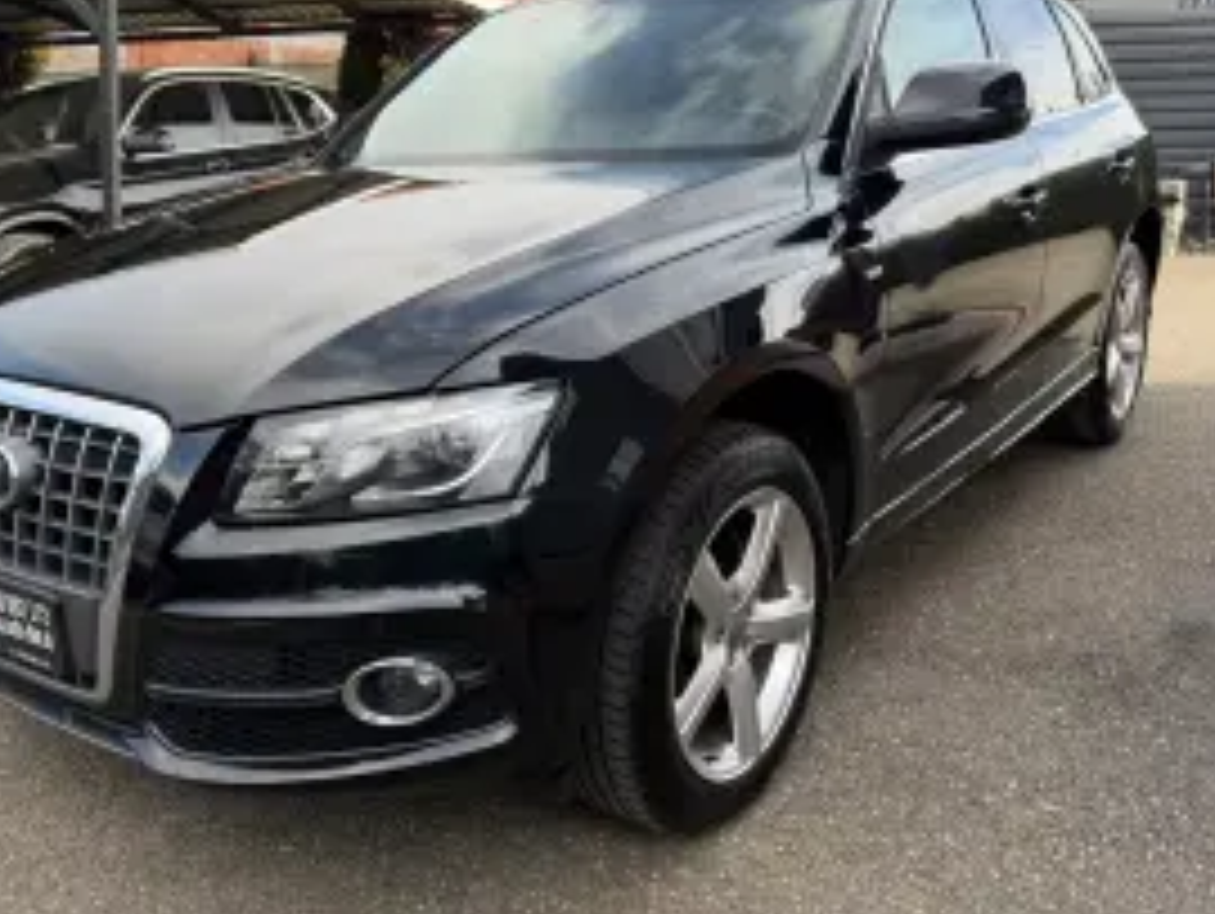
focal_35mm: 32
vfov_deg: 44.2
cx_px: 522
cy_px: 450
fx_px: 1124
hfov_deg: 56.6
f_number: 1.78
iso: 80
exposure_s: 1/858
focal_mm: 6.76
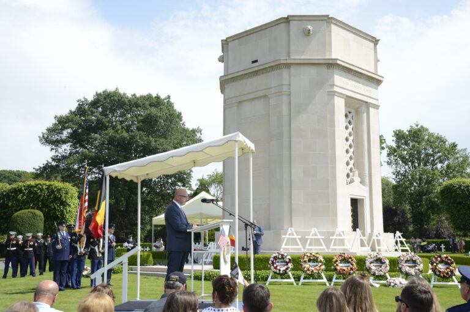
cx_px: 235
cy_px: 156
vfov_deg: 30.4
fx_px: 574
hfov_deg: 44.5
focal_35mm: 44
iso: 640
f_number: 10
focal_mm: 44
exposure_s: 1/640
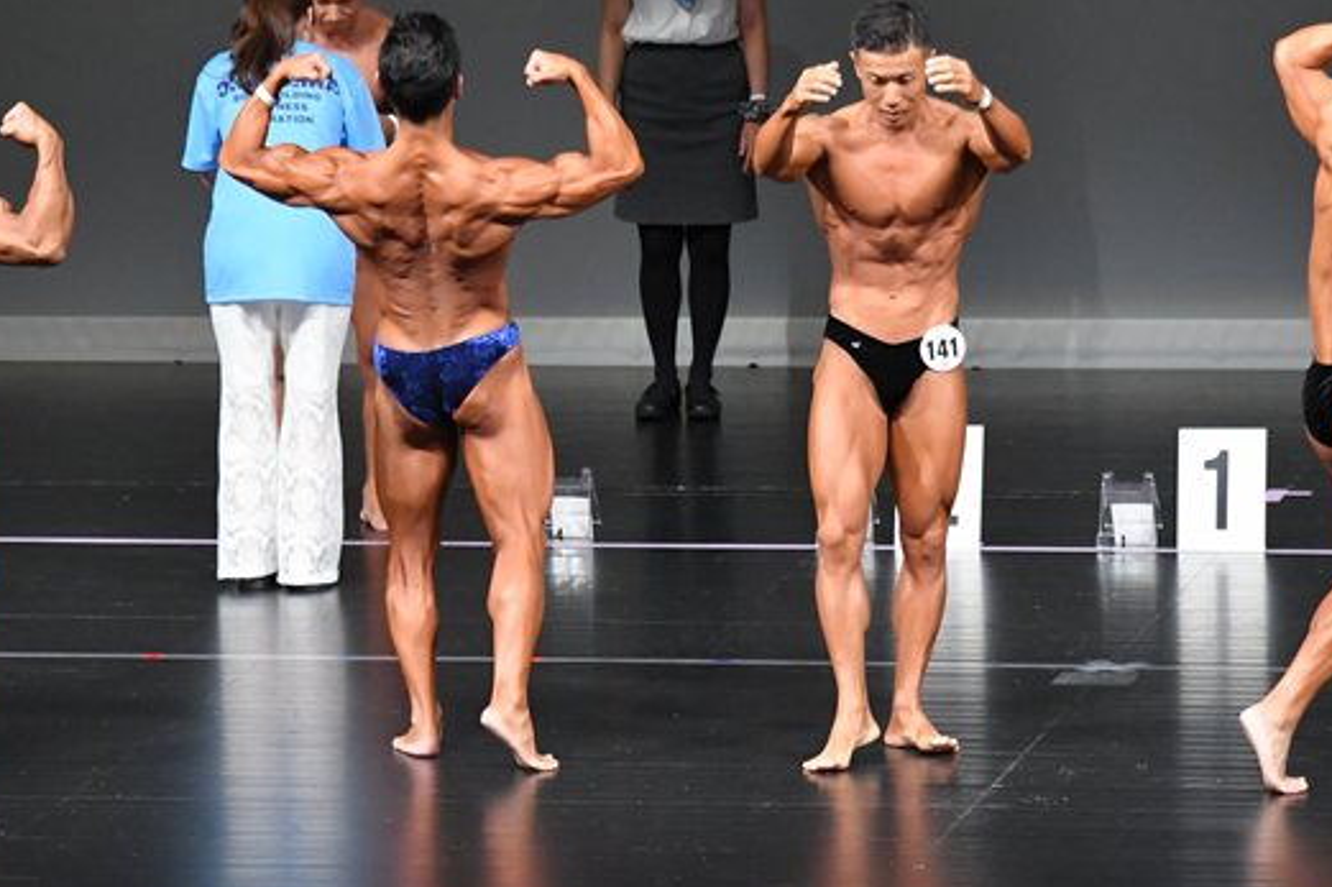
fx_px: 12390
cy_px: 391
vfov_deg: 4.1
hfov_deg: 6.2
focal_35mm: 335
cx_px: 674
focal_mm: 150
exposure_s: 1/400
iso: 5000
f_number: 5.6
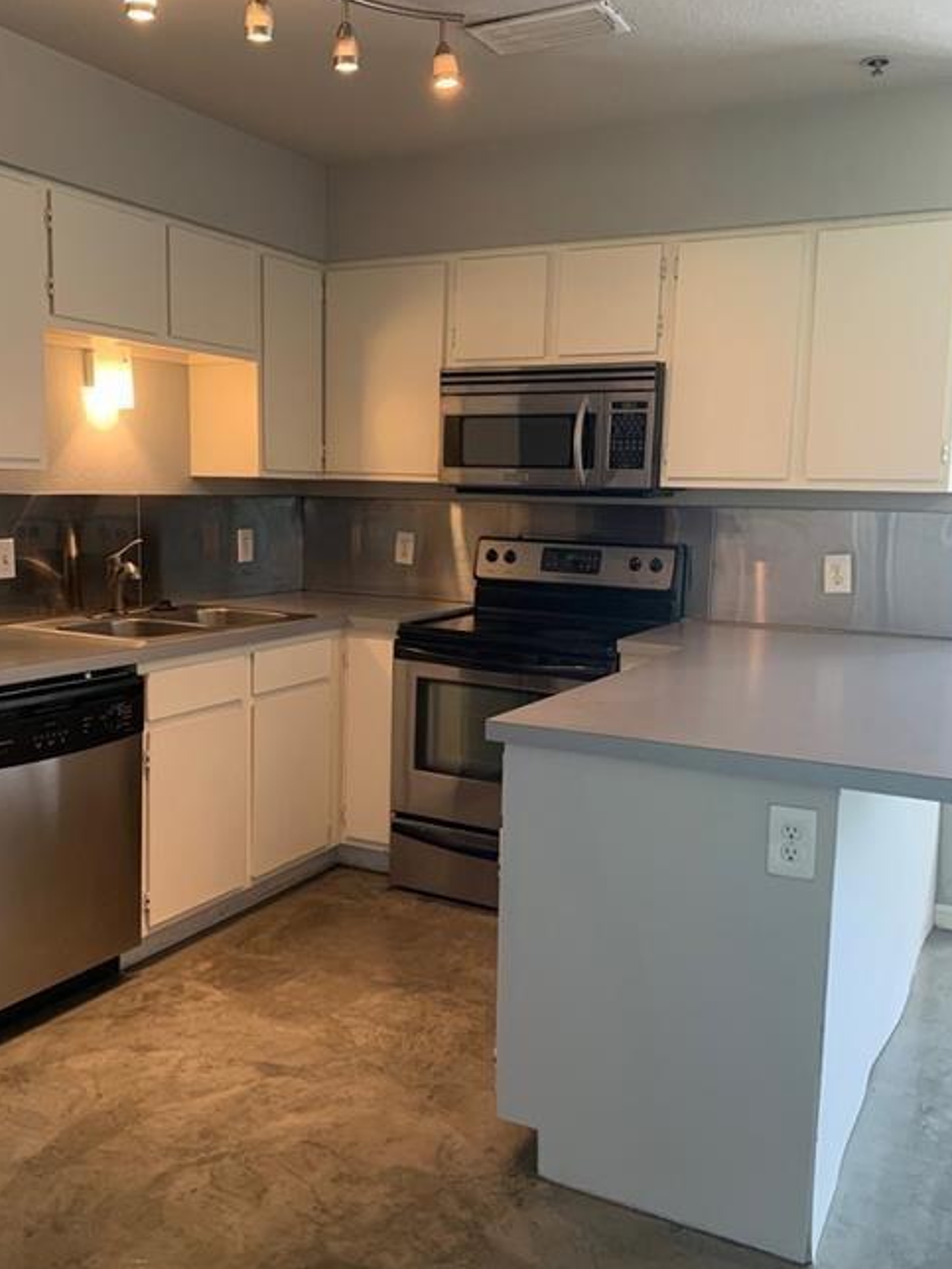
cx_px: 434
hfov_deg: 45.4
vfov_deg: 58.3
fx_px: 1137
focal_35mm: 31
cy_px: 654
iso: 125
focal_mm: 4.25
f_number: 1.8
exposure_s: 1/60
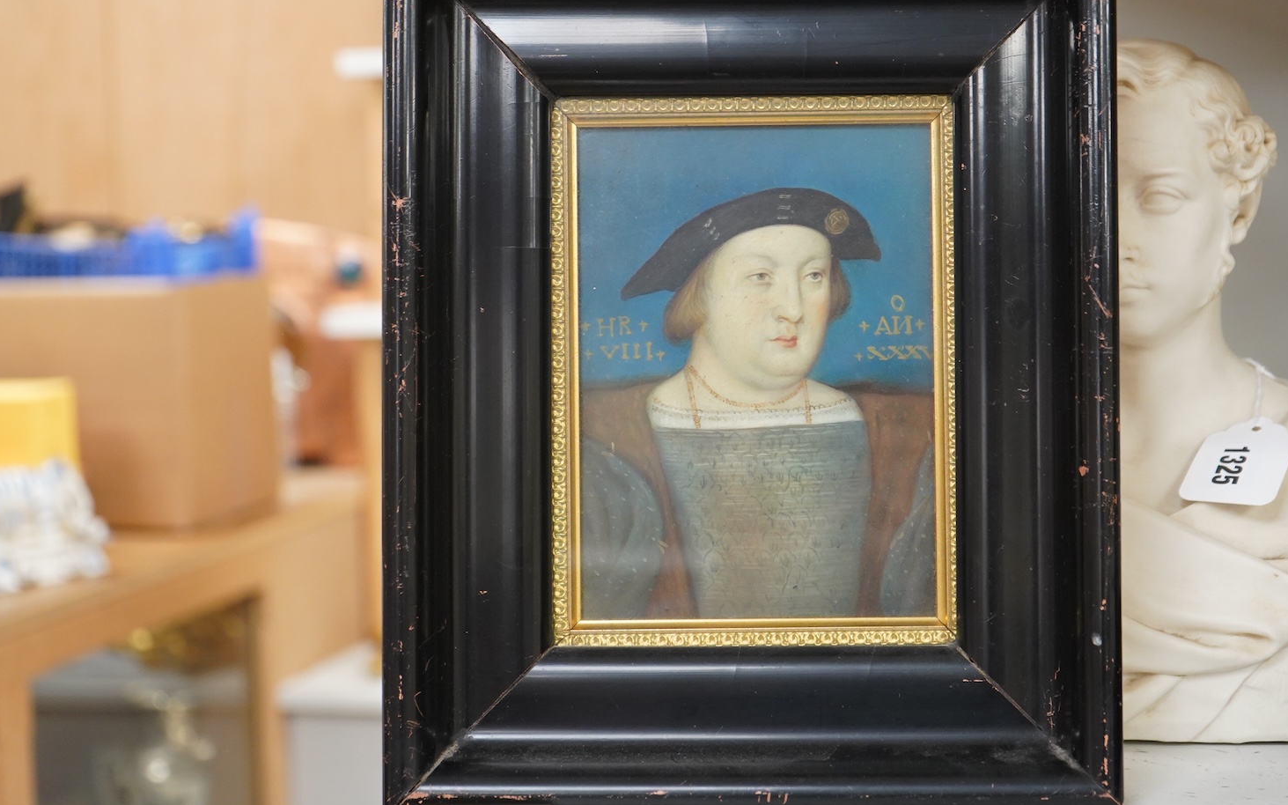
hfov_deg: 28.2
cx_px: 754
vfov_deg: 17.8
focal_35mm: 73
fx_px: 2562
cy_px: 368
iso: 2500
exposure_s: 1/100
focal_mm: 61
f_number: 5.6
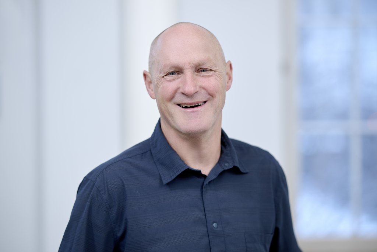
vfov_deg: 13.0
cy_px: 126
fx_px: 1100
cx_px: 188
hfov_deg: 19.5
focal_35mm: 105
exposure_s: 1/60
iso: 200
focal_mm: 105
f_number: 2.2
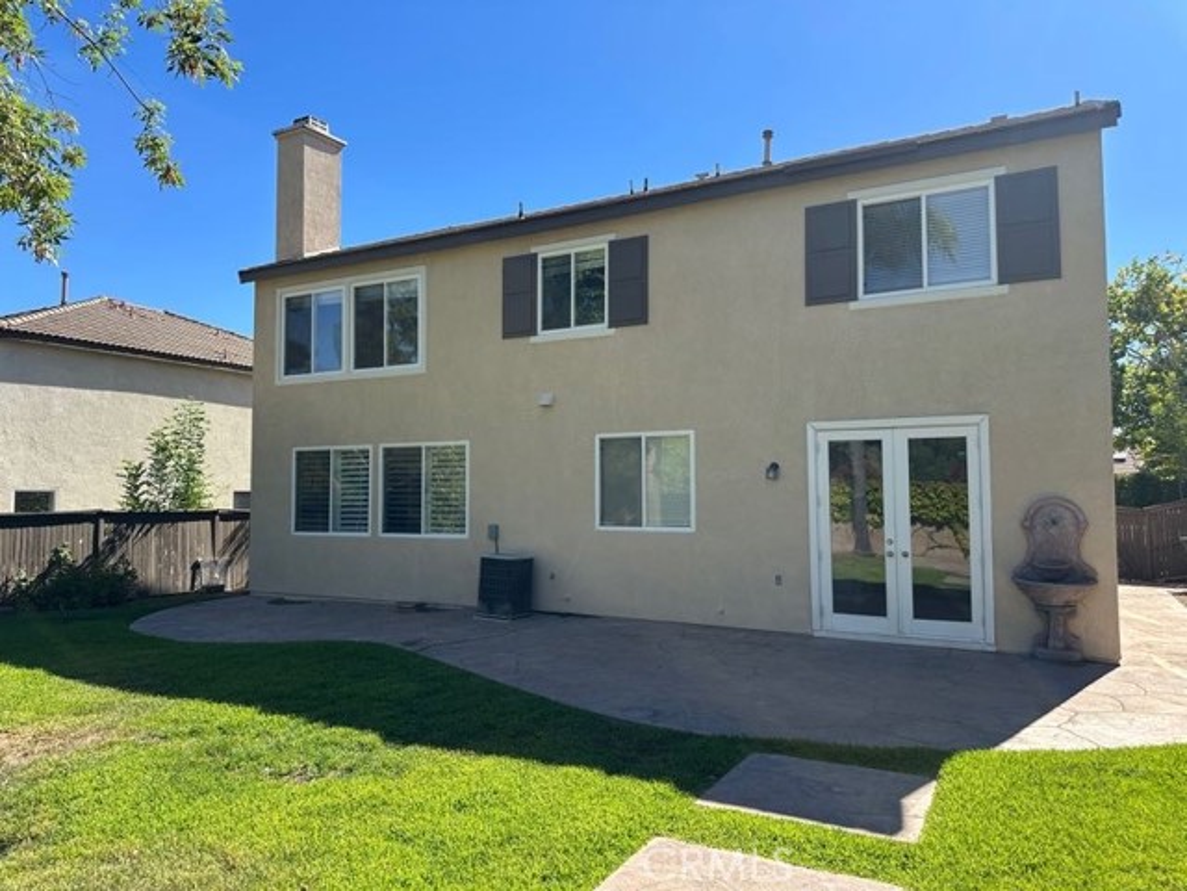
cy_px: 446
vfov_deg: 56.8
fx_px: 823
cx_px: 594
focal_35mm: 24
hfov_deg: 71.6
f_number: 1.78
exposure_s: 1/2410
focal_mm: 6.86
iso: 80
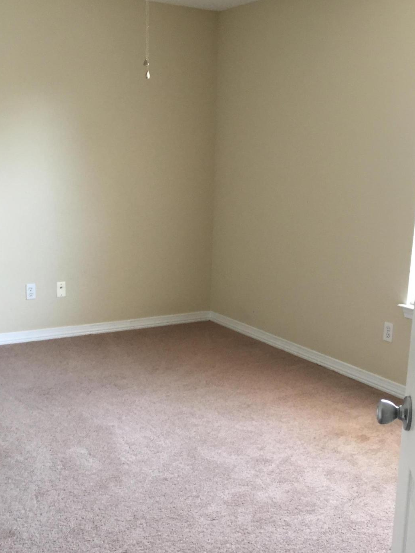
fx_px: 671
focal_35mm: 42
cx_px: 206
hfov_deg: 34.4
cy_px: 329
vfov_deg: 44.6
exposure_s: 1/30
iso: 80
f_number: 2.2
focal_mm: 4.15
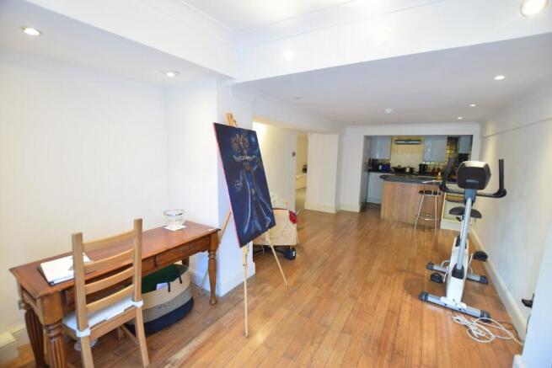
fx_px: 230
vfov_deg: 77.4
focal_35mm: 15
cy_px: 184
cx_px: 276
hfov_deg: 100.4
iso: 100
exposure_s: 1/5
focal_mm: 10
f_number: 3.5
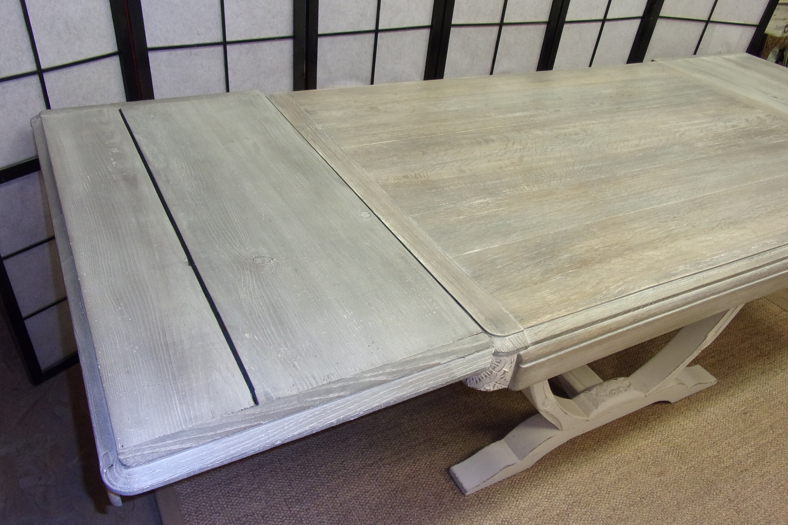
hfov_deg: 71.5
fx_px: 547
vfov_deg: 51.3
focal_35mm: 25
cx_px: 394
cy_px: 267
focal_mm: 4.3
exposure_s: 1/34
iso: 160
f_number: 3.3
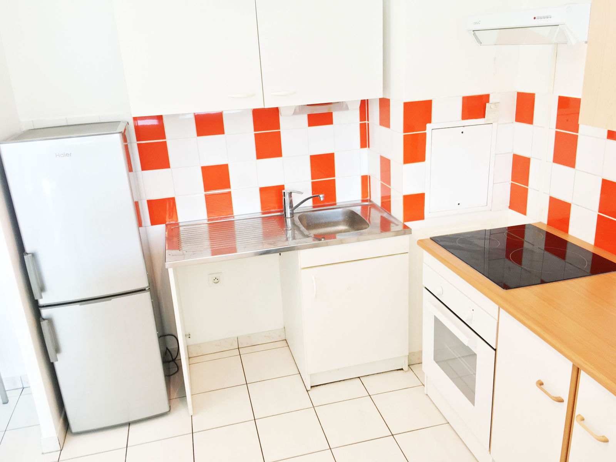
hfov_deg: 61.7
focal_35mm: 29
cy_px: 231
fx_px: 516
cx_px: 308
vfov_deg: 48.2
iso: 40
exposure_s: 1/33
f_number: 2.2
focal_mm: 4.15
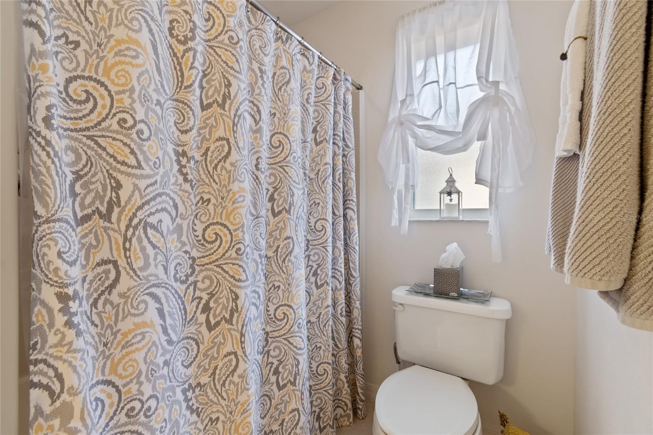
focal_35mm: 15
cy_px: 218
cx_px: 326
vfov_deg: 77.3
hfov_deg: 100.4
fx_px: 272
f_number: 7.1
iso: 100
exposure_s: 1/10
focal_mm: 10
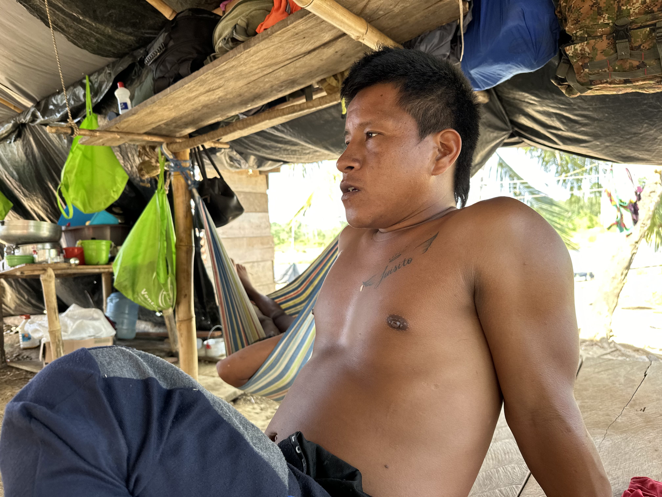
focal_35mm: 24
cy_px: 248
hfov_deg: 71.6
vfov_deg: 56.8
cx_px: 331
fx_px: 459
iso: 64
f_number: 1.78
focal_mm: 6.86
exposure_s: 1/121
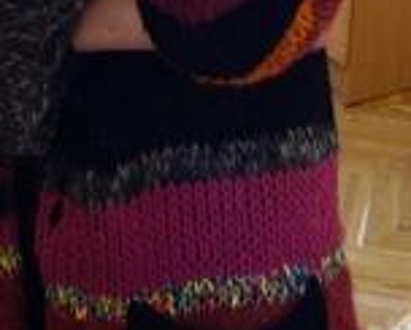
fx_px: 987
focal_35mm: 81
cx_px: 154
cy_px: -238
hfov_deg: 23.5
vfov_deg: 16.4
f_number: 2.8
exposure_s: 1/20
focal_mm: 4.6
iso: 100
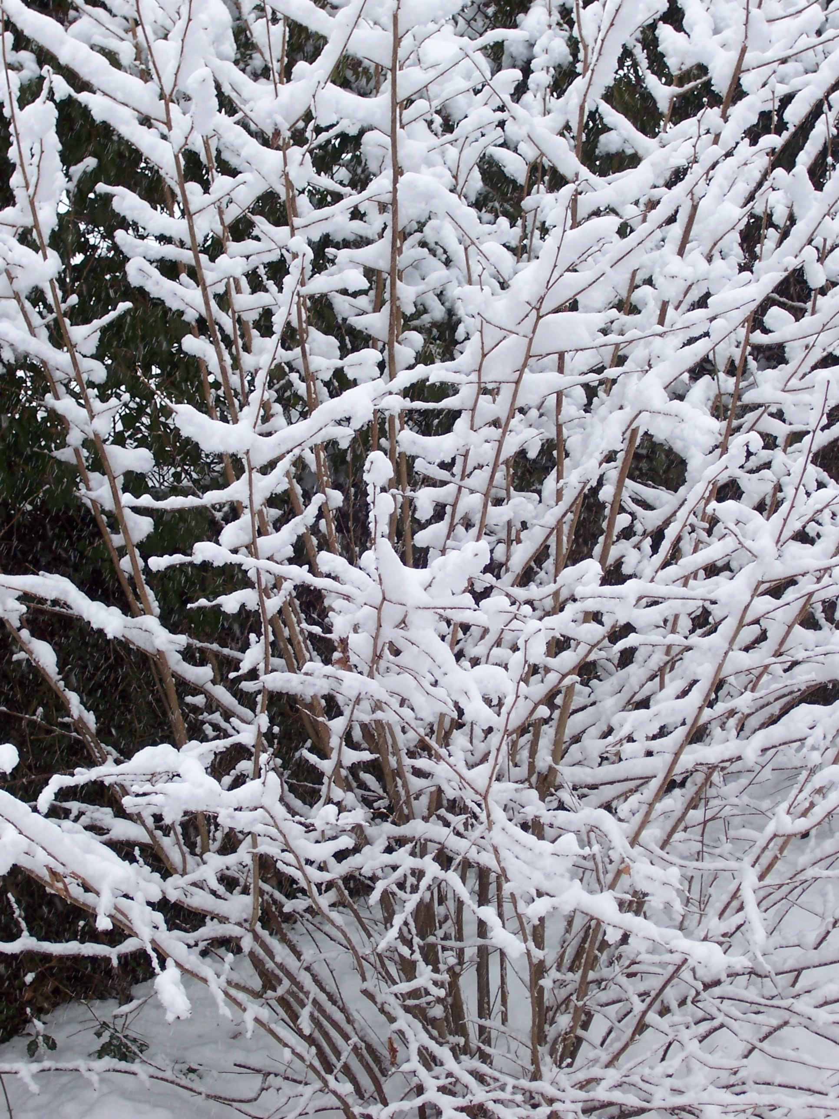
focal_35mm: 87
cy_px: 560
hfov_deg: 17.0
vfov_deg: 22.5
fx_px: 2812
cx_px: 420
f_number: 4.5
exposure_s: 1/160
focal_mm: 14.9
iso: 80
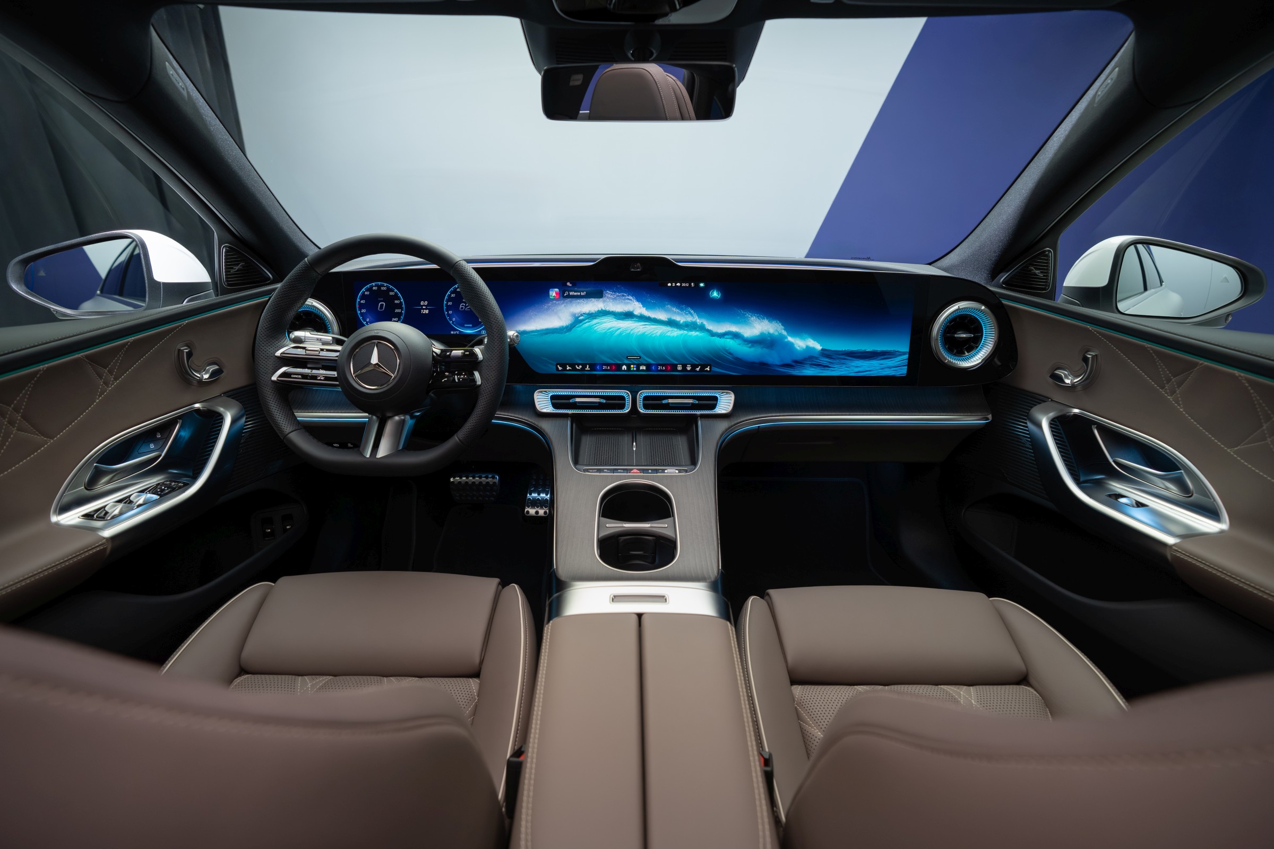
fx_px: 566
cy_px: 424
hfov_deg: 96.7
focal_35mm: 16
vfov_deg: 73.7
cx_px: 637
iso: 640
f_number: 4
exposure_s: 1/30
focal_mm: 16
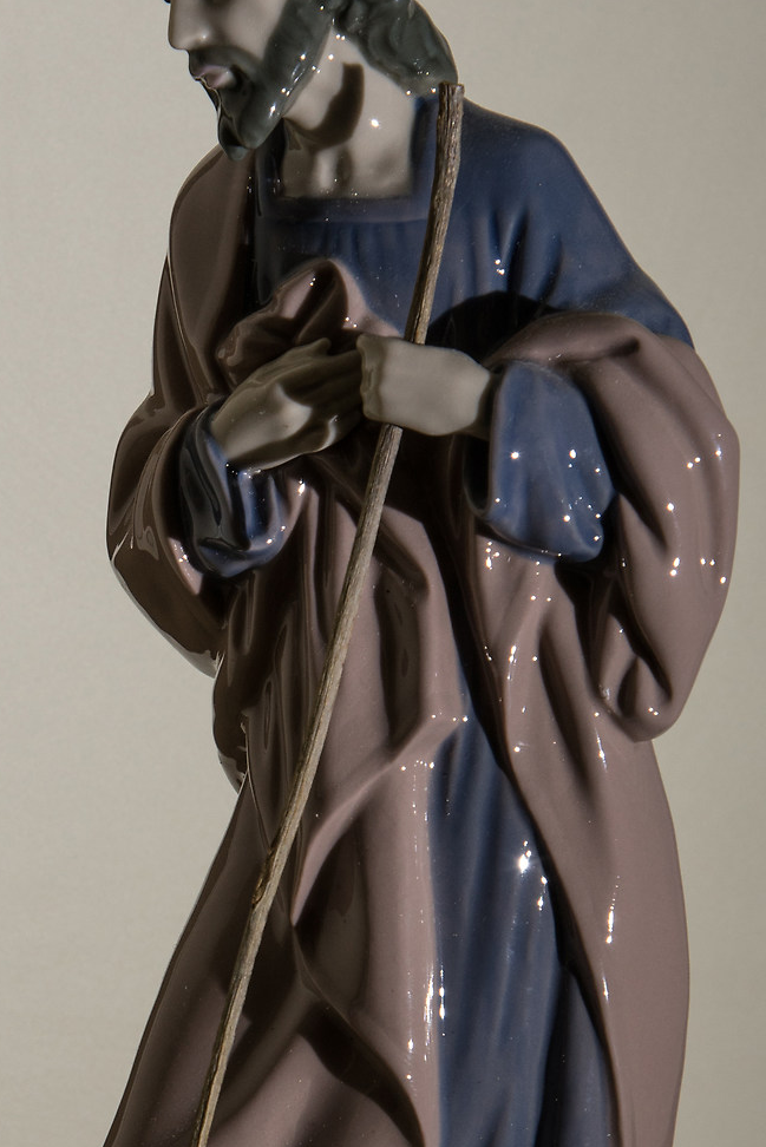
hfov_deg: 5.6
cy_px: 658
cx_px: -35
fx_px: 7874
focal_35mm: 247
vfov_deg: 8.3
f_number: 9
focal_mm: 100
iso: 320
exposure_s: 6
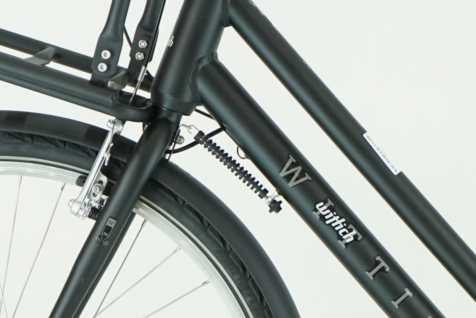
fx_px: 2671
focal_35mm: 202
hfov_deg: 10.1
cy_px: 221
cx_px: 522
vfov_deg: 6.8
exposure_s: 1/200
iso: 1600
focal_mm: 57
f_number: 5.6
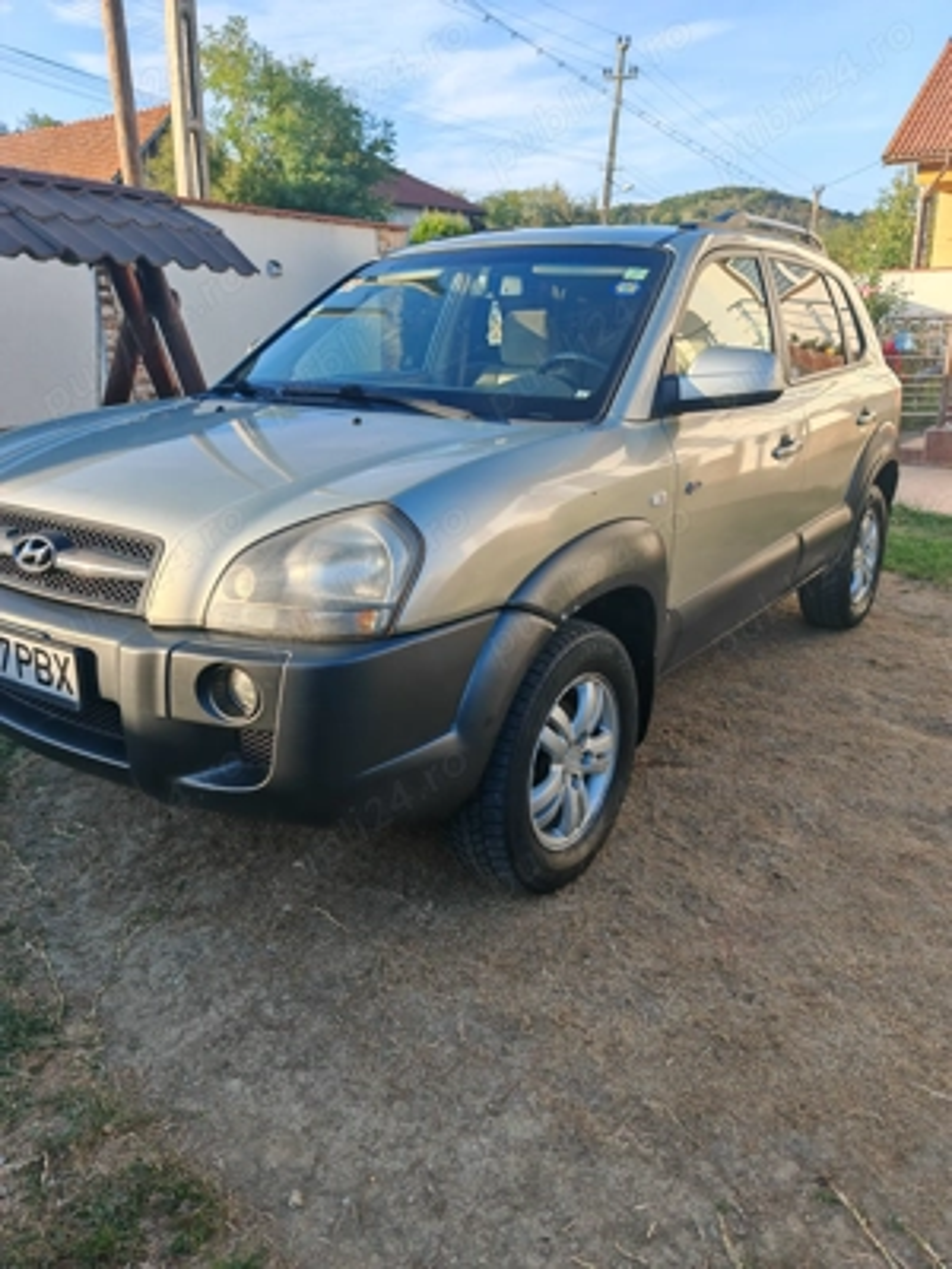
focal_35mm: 27
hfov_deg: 51.4
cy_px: 634
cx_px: 476
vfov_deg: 65.3
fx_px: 990
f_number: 1.6
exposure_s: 1/1100
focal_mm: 7.62
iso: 50
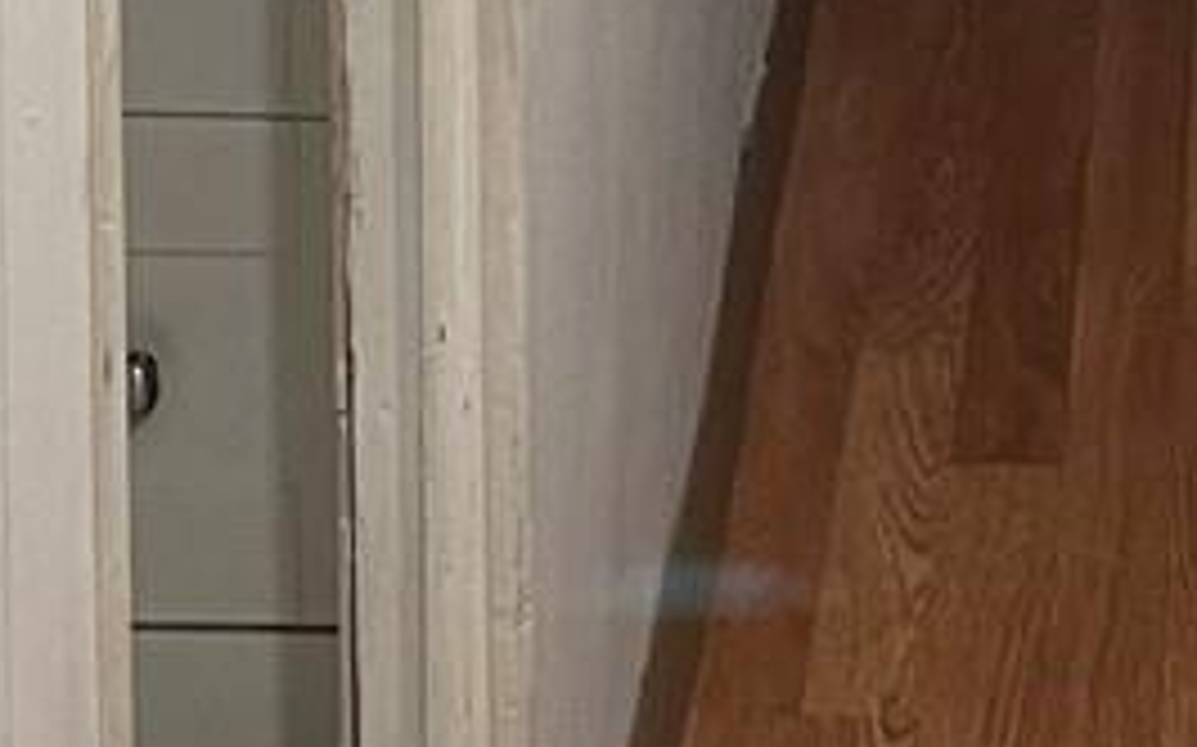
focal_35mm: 166
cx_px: 1166
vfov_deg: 6.9
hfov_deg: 12.5
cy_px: -1678
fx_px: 5413
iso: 125
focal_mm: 5.1
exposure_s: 1/60
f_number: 1.6
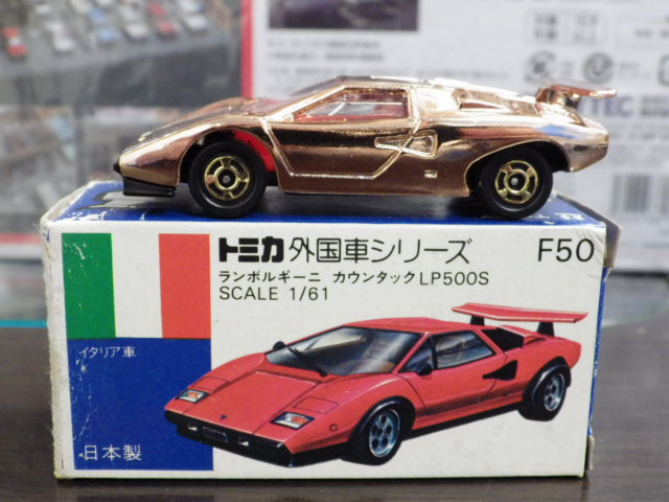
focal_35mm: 50
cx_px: 334
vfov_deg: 29.1
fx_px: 966
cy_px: 251
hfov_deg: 38.2
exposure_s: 1/30
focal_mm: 9
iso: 800
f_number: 3.8
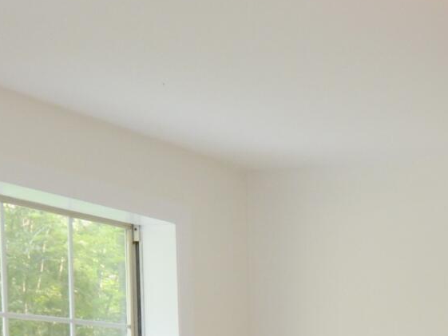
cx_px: 601
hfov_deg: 22.4
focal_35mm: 77
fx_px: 997
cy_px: 491
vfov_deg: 17.4
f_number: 4
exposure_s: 1/60
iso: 400
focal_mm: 10
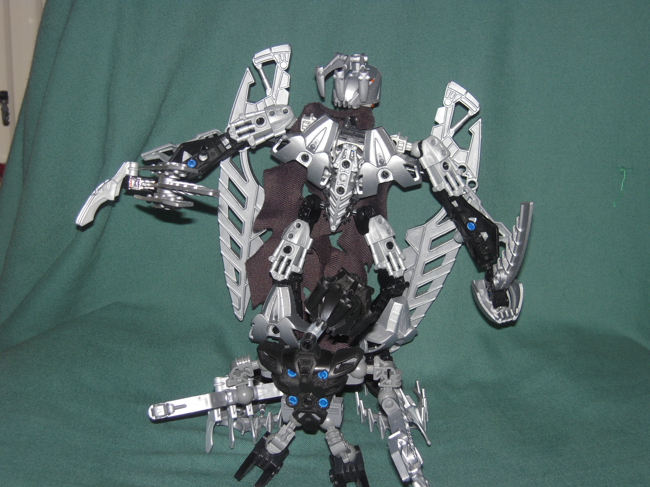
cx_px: 325
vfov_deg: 24.8
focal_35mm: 59
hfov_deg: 32.7
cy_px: 244
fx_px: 1108
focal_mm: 10.5
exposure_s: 1/40
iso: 100
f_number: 3.9
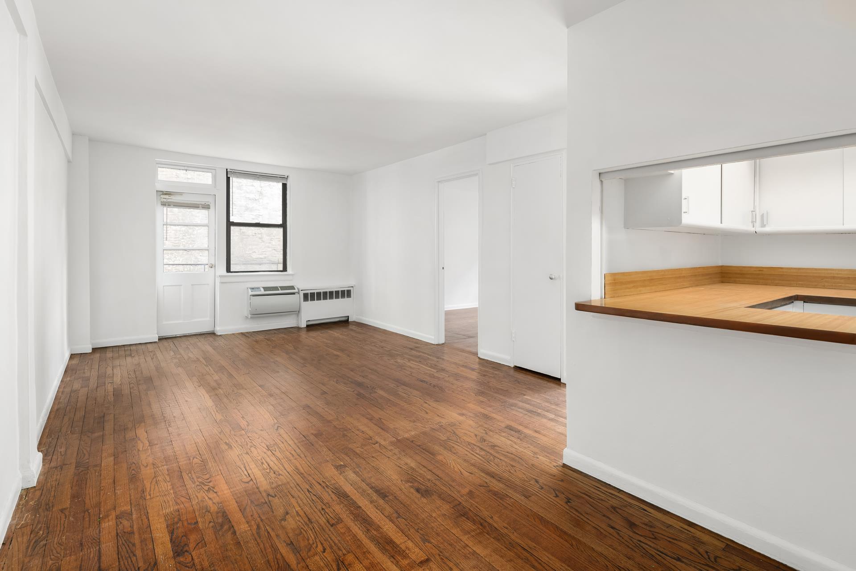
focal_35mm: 17
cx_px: 428
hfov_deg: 93.3
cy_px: 286
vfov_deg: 70.4
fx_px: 404
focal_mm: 17
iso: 200
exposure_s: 1.6
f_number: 11
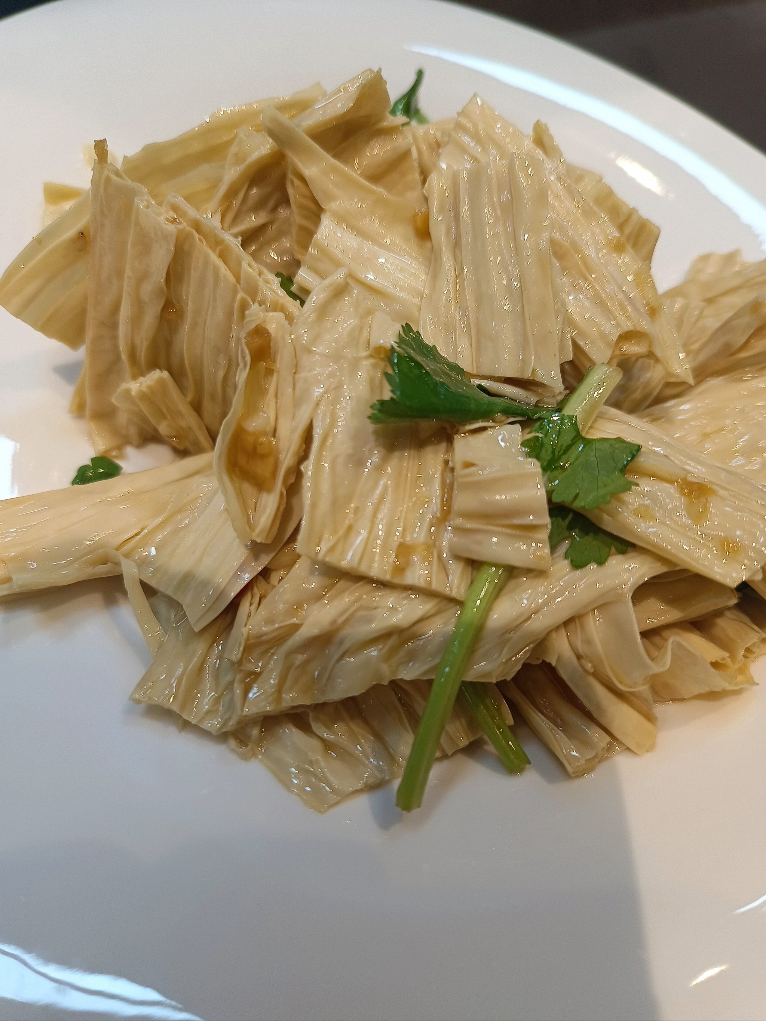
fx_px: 679
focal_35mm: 23
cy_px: 510
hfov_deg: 58.9
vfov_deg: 73.9
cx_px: 383
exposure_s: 1/120
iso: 802
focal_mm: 5.59
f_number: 1.88
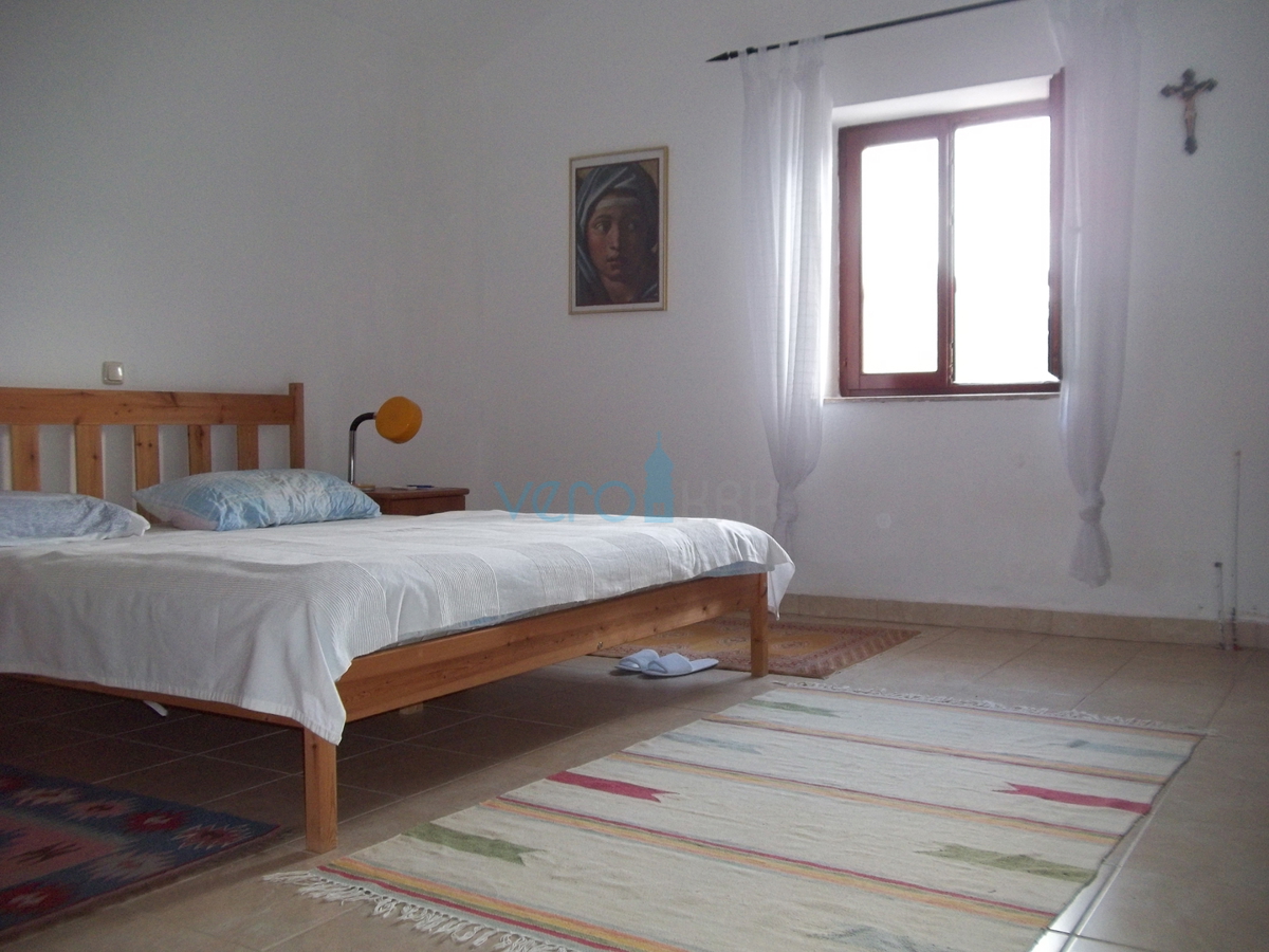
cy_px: 476
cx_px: 634
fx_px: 1173
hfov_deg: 56.8
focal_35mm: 32
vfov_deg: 44.2
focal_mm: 5.7
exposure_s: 1/40
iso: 160
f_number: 2.9
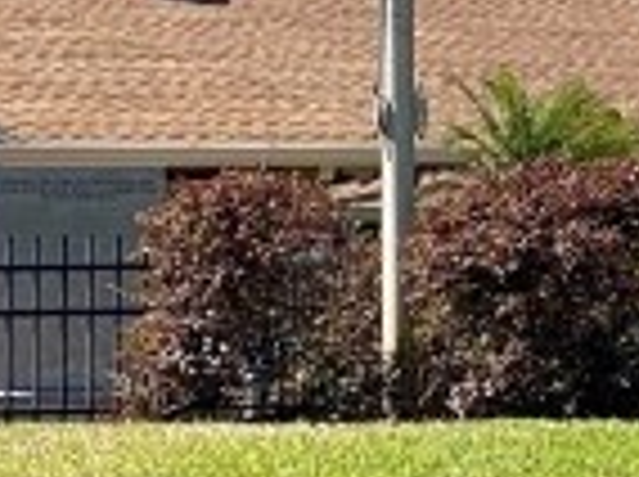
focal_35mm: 376
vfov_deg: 3.9
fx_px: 6929
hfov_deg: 5.2
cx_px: 1120
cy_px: -526
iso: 20
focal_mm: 6
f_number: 2
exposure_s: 1/1261
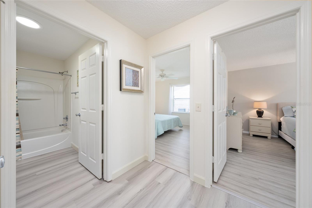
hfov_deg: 108.3
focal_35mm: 13
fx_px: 113
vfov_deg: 85.4
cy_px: 104
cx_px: 156
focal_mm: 13
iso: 200
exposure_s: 1/8
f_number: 8
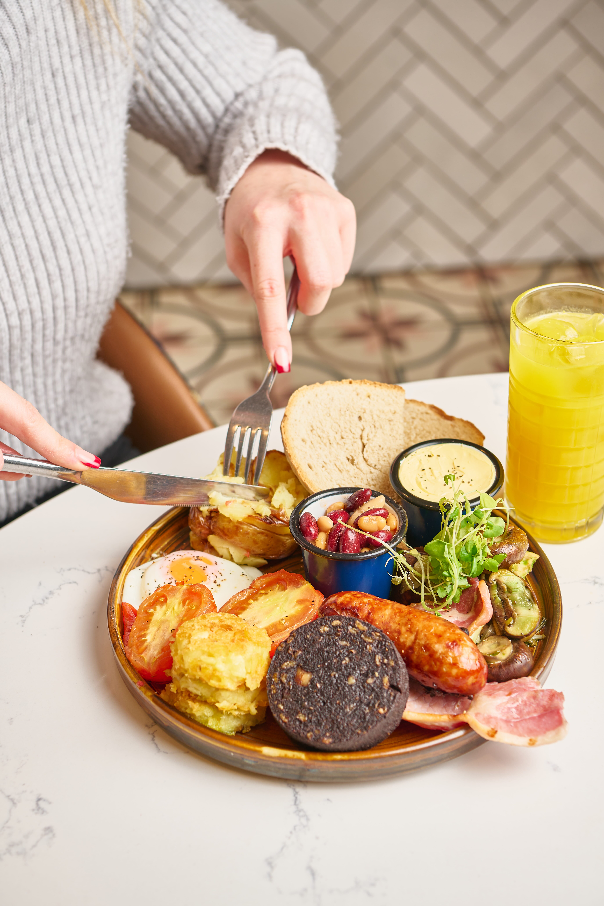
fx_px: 1460
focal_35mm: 58
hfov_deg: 23.4
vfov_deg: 34.5
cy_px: 453
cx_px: 302
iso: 100
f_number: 5.6
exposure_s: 1/125
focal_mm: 58
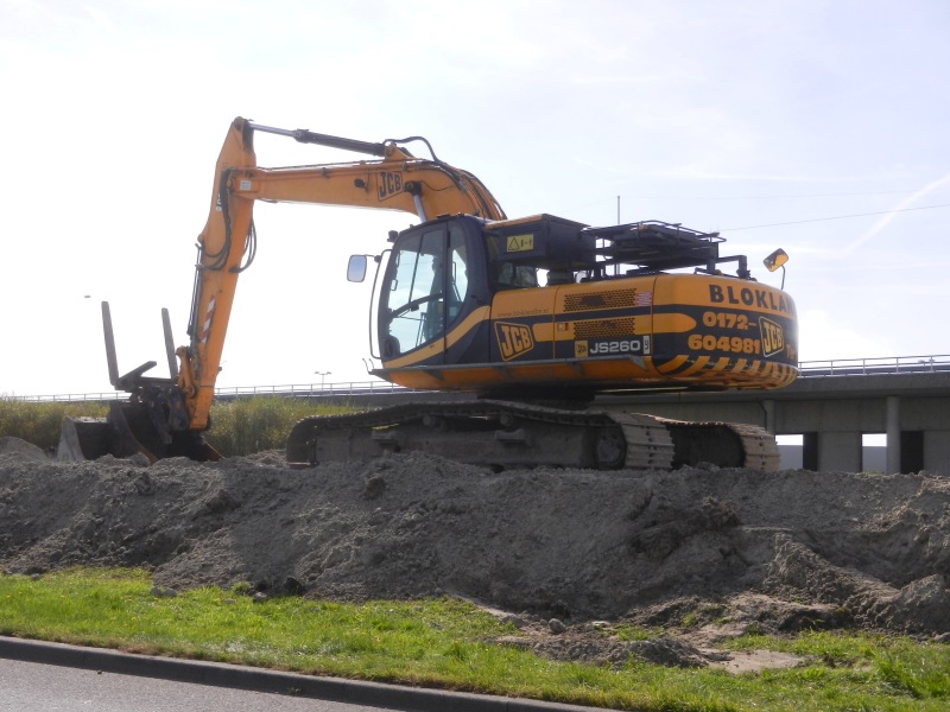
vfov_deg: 27.5
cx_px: 475
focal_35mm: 53
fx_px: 1455
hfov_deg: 36.2
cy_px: 356
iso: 160
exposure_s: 1/1600
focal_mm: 9.4
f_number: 4.4
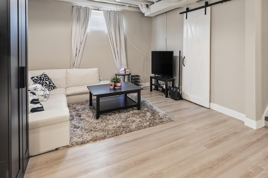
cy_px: 50
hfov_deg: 76.3
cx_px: 177
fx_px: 164
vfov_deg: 55.1
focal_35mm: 22
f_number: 8
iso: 100
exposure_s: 1/4
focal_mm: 14
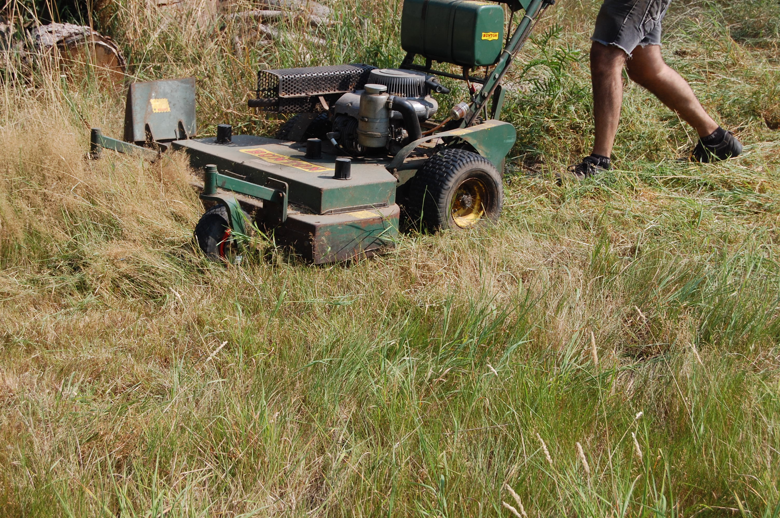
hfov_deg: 28.1
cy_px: 259
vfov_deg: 18.9
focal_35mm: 72
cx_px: 390
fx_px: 1559
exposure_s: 1/320
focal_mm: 48
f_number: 9
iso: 200
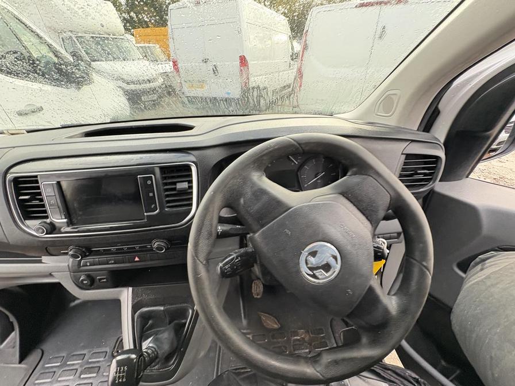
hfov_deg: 102.1
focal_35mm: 14
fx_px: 208
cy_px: 193
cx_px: 258
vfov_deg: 85.7
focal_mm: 2.22
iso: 200
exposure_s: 1/99
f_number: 2.2
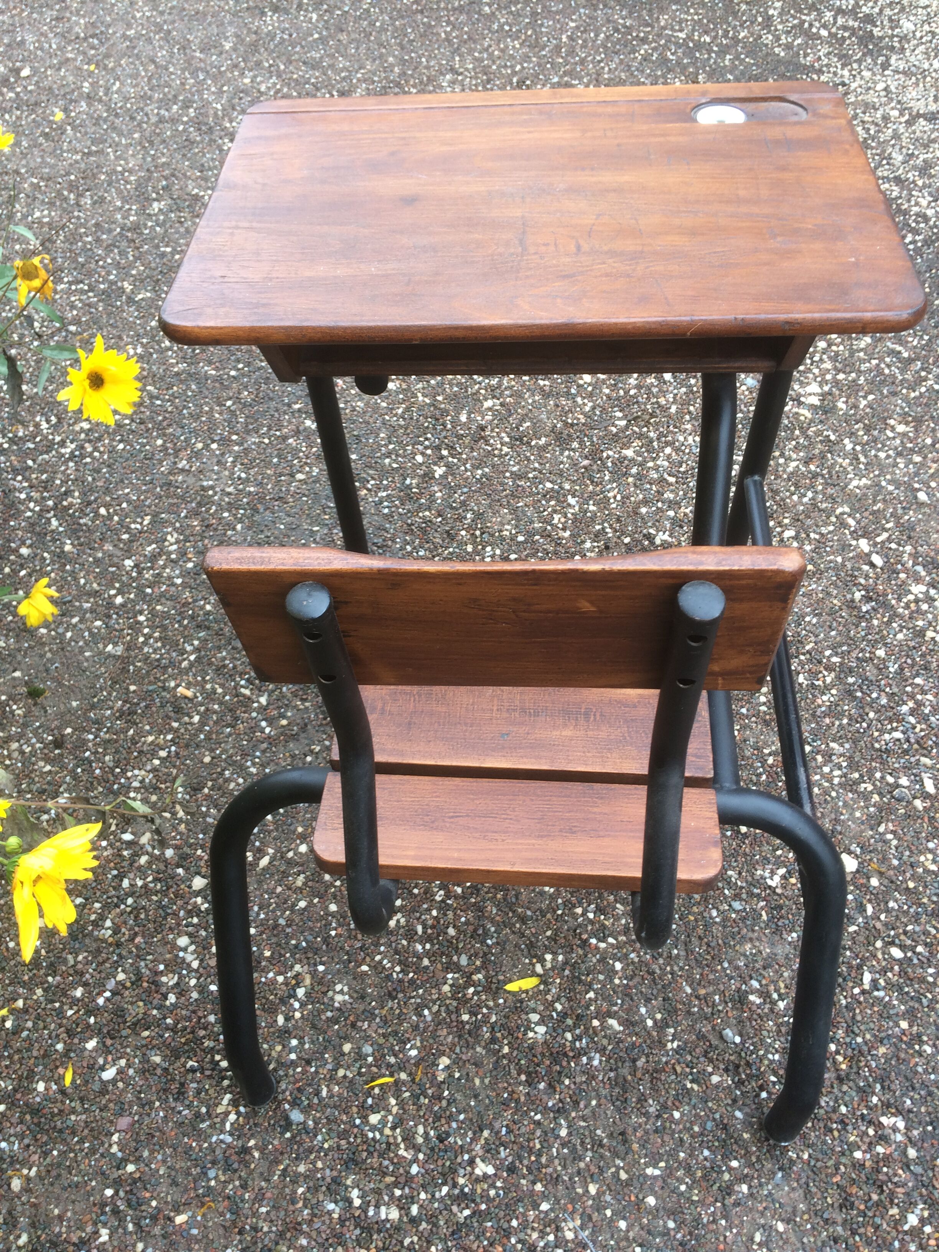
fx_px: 1049
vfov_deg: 61.7
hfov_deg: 48.2
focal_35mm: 29
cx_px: 470
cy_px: 626
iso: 32
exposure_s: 1/110
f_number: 2.2
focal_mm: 4.15
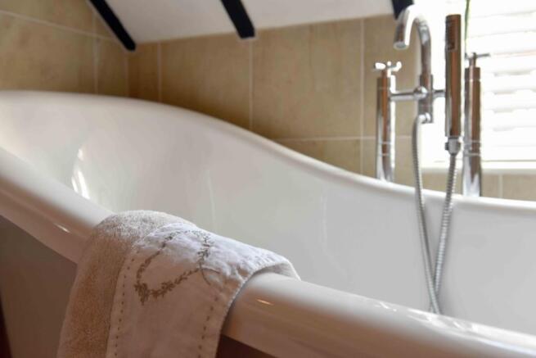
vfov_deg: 38.9
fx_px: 506
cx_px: 268
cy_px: 179
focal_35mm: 34
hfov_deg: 55.8
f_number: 5
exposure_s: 1/40
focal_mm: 34
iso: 640
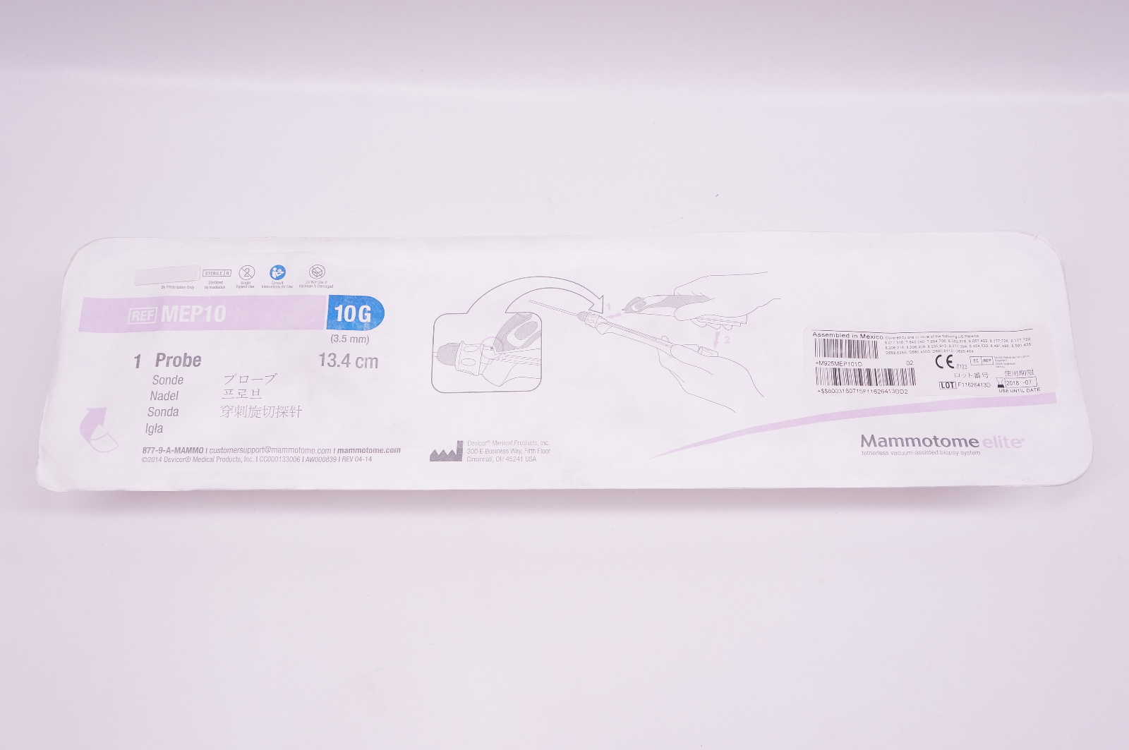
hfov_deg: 53.2
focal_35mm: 36
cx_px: 564
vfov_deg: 36.8
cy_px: 375
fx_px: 1128
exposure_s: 1/125
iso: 800
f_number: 7.1
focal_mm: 24
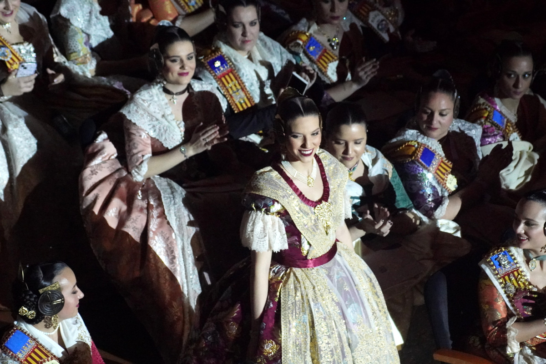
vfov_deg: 6.8
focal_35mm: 202
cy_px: 182
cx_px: 273
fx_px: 3071
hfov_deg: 10.2
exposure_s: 1/250
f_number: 5.6
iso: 12800
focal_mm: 135
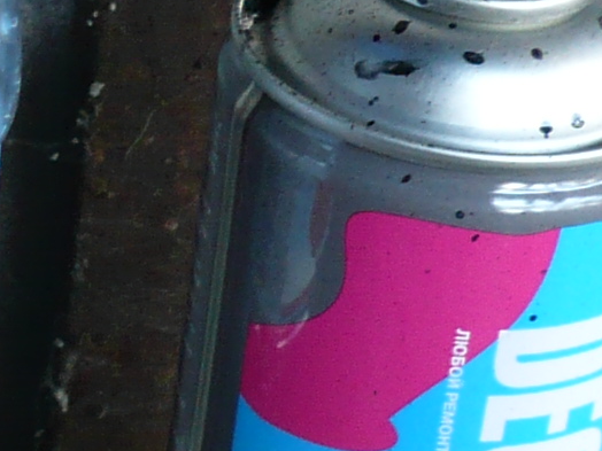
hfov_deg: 10.1
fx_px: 3269
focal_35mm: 188
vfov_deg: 7.9
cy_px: 57
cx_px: -368
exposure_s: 1/30
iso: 125
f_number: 2.8
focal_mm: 5.8
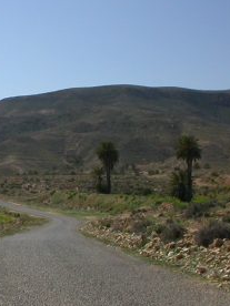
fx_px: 975
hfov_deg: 13.3
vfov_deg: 17.9
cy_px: 163
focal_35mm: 110
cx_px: 22
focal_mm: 7.85
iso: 100
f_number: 6
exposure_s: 1/234
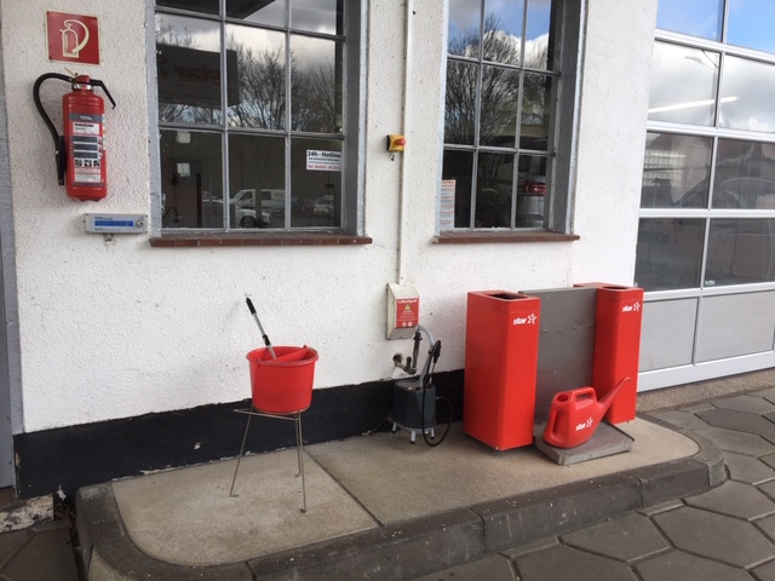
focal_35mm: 29
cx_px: 388
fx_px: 649
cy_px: 290
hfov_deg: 61.7
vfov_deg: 48.2
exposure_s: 1/128
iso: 25
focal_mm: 4.15
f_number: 2.2
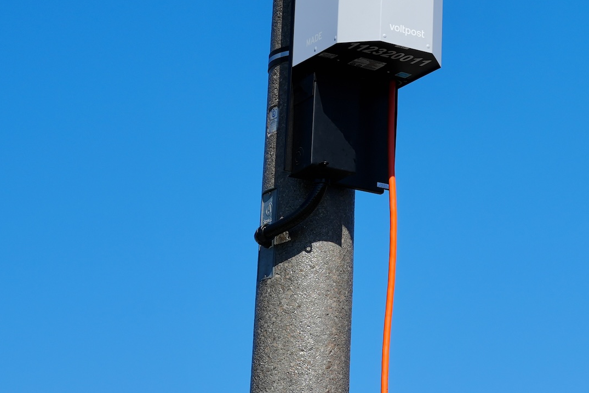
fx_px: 2667
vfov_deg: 8.4
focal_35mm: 163
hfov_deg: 12.4
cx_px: 659
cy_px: -19
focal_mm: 50
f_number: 10
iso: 100
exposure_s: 1/250
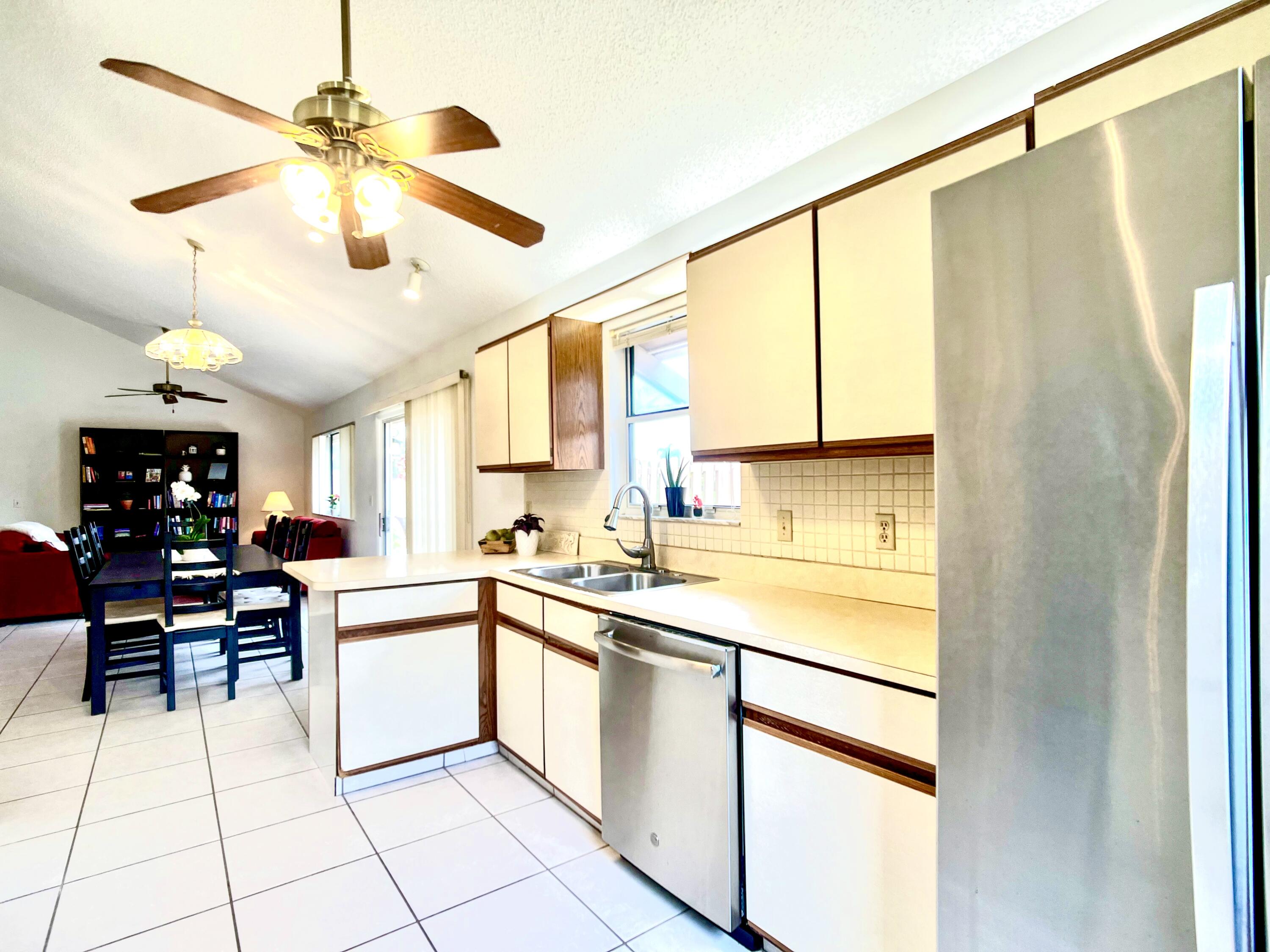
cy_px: 476
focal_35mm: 26
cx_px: 635
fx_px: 954
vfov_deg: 53.1
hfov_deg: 67.3
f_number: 1.5
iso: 40
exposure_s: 1/120
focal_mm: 5.7
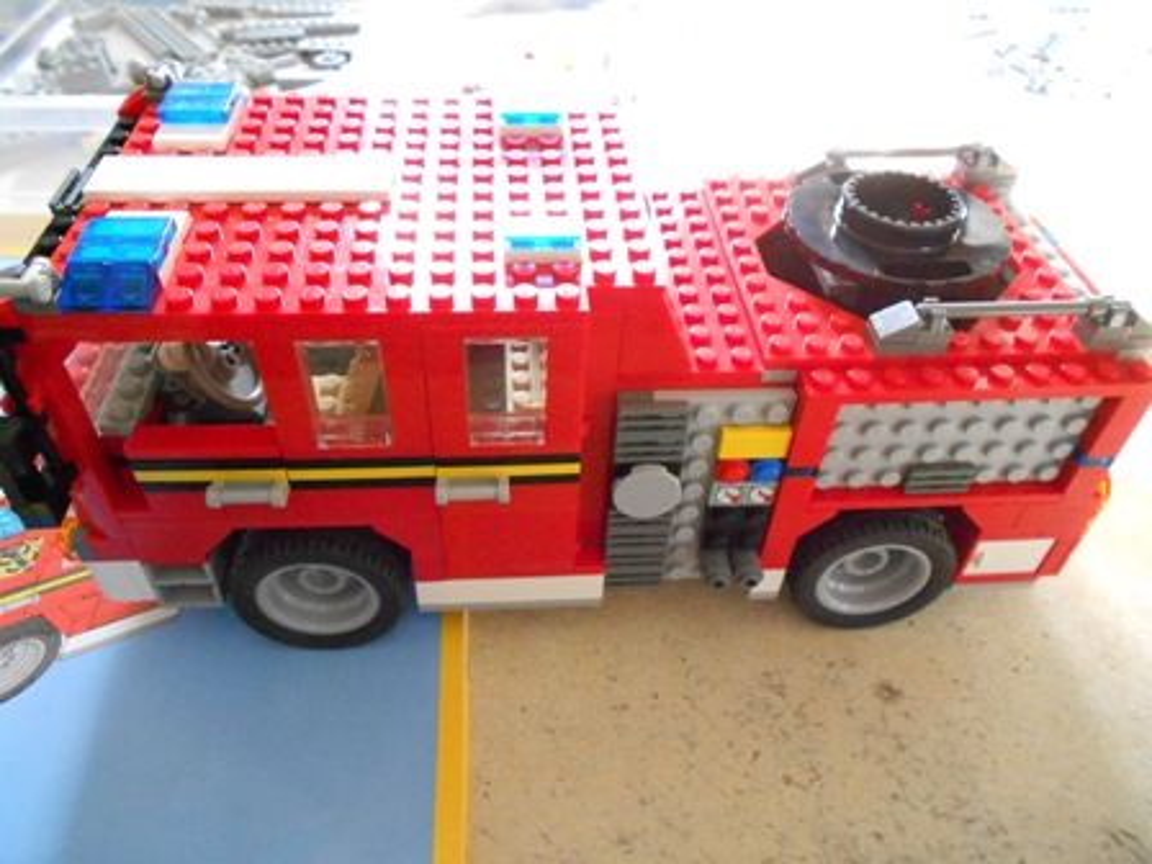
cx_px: 576
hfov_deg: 67.3
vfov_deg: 53.1
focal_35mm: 26
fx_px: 865
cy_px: 432
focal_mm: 4.6
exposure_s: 1/125
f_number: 3.2
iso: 800
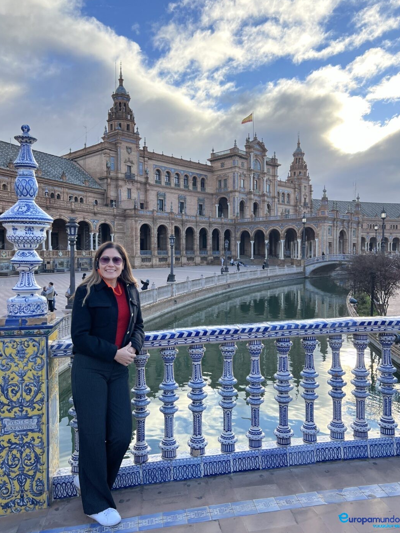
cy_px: 261
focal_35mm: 27
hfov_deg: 51.3
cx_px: 203
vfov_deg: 65.3
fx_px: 416
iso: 50
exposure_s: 1/1531
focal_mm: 5.7
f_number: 1.5
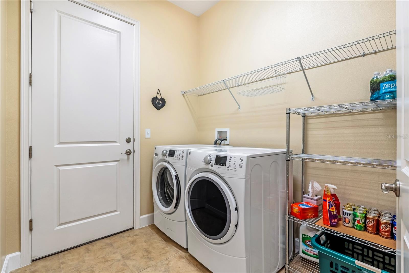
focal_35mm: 16
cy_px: 136
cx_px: 204
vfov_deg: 72.0
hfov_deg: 95.0
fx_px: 187
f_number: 9
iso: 250
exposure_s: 1/125
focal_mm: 11
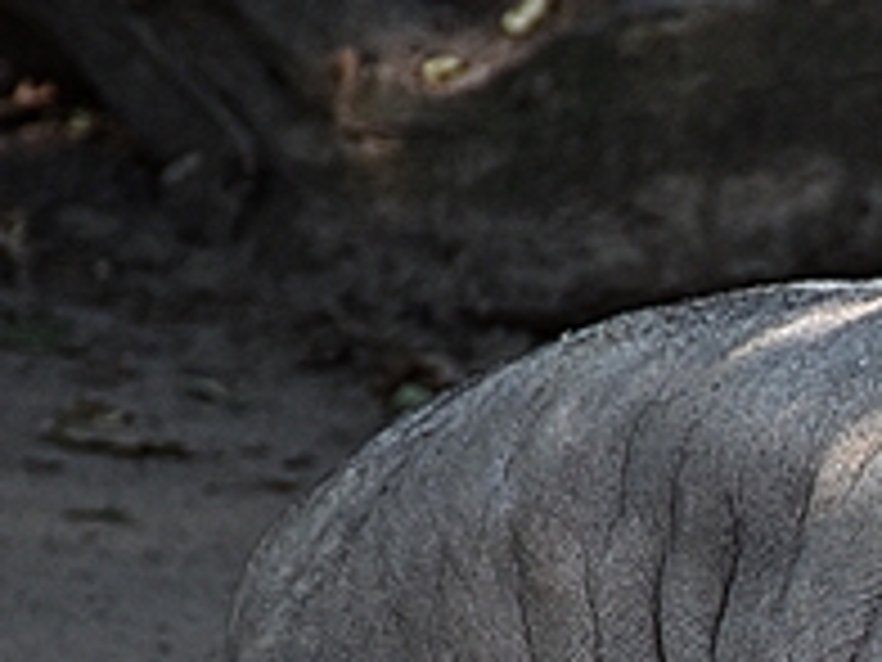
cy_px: 1110
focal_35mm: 752
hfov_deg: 2.6
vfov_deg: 2.0
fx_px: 19161
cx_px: 1431
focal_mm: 100
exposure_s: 1/160
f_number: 6.3
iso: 400
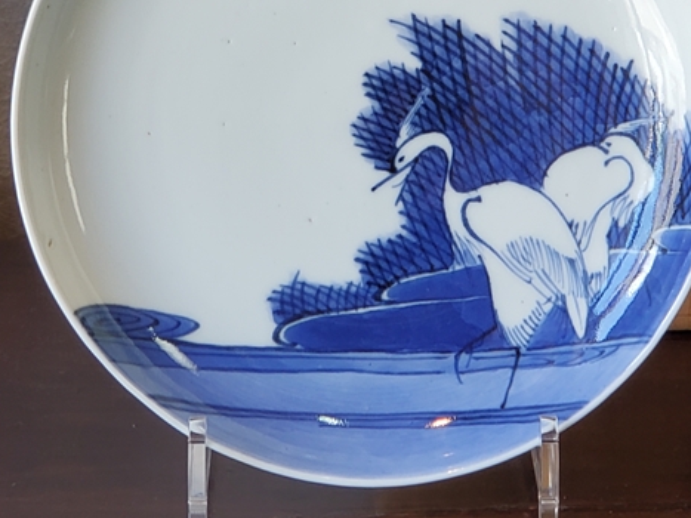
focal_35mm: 107
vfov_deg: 13.8
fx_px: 2135
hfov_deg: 18.4
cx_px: 345
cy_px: 107
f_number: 2.4
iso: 64
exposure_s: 1/30
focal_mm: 6
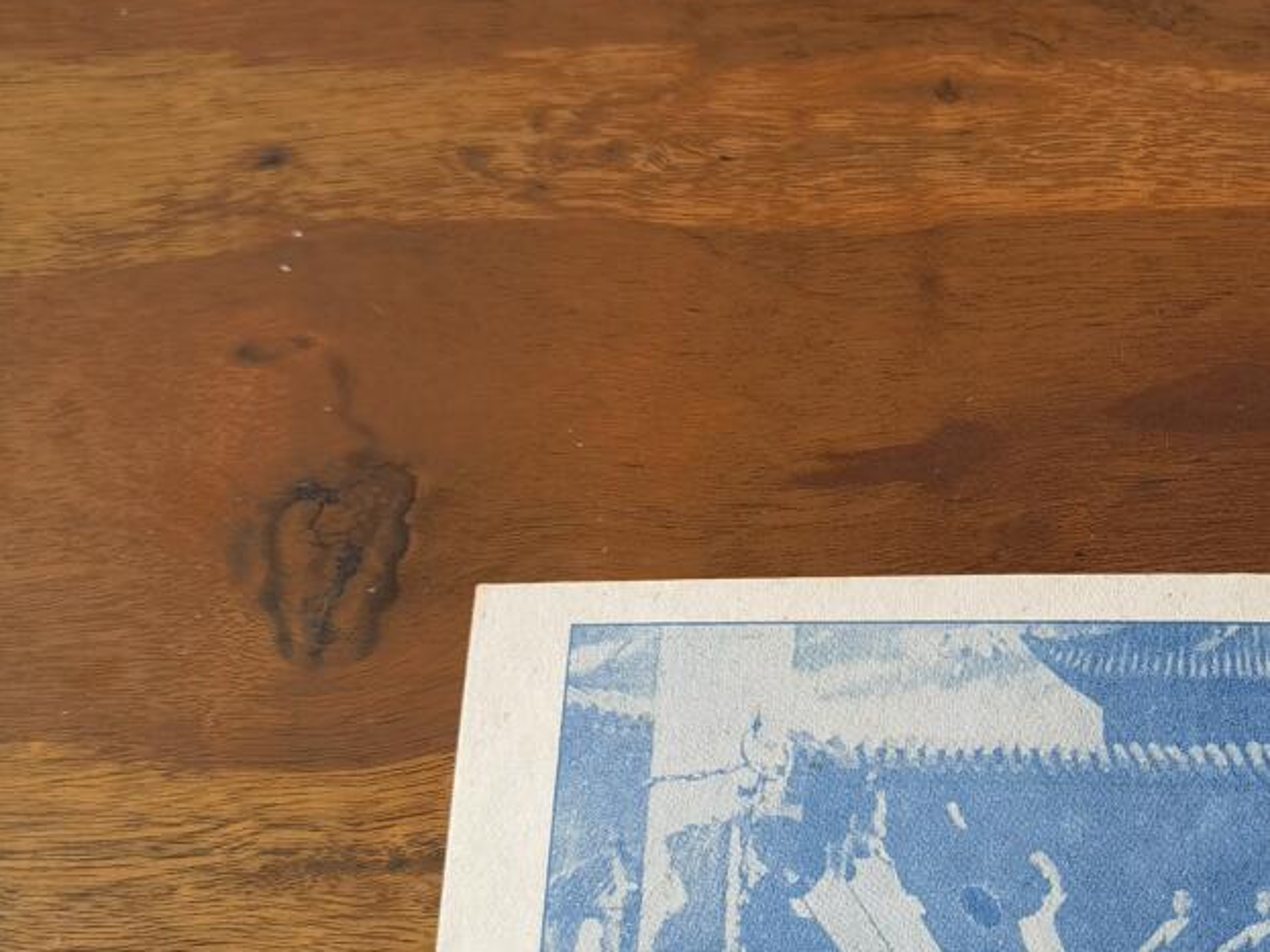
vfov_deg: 18.9
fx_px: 2861
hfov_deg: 24.5
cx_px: 1080
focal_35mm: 78
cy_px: 571
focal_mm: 6.67
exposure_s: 1/120
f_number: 1.9
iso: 125
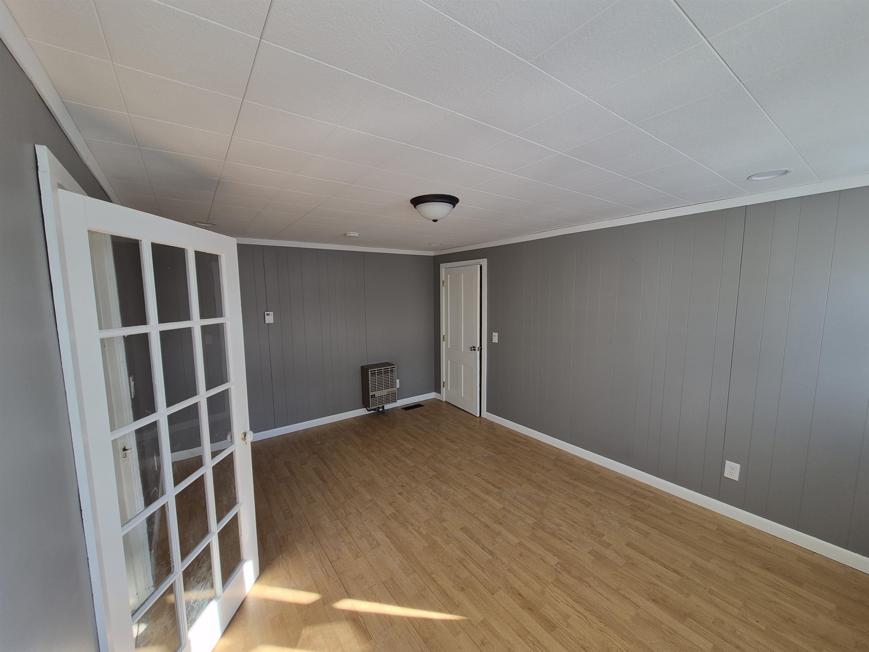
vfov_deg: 89.9
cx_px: 434
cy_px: 326
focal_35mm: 13
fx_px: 326
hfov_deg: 106.2
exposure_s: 1/60
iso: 40
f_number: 2.2
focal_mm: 1.74
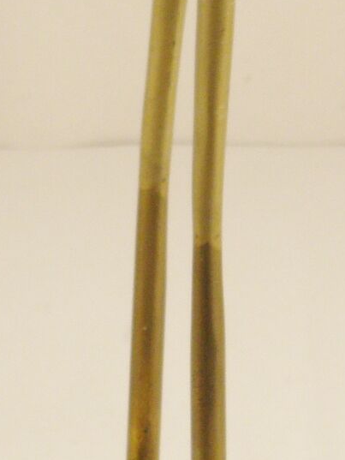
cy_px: 3
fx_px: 2975
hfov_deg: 6.6
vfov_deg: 8.8
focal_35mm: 224
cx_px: 90
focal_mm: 8.6
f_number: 3.9
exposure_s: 1/80
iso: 100
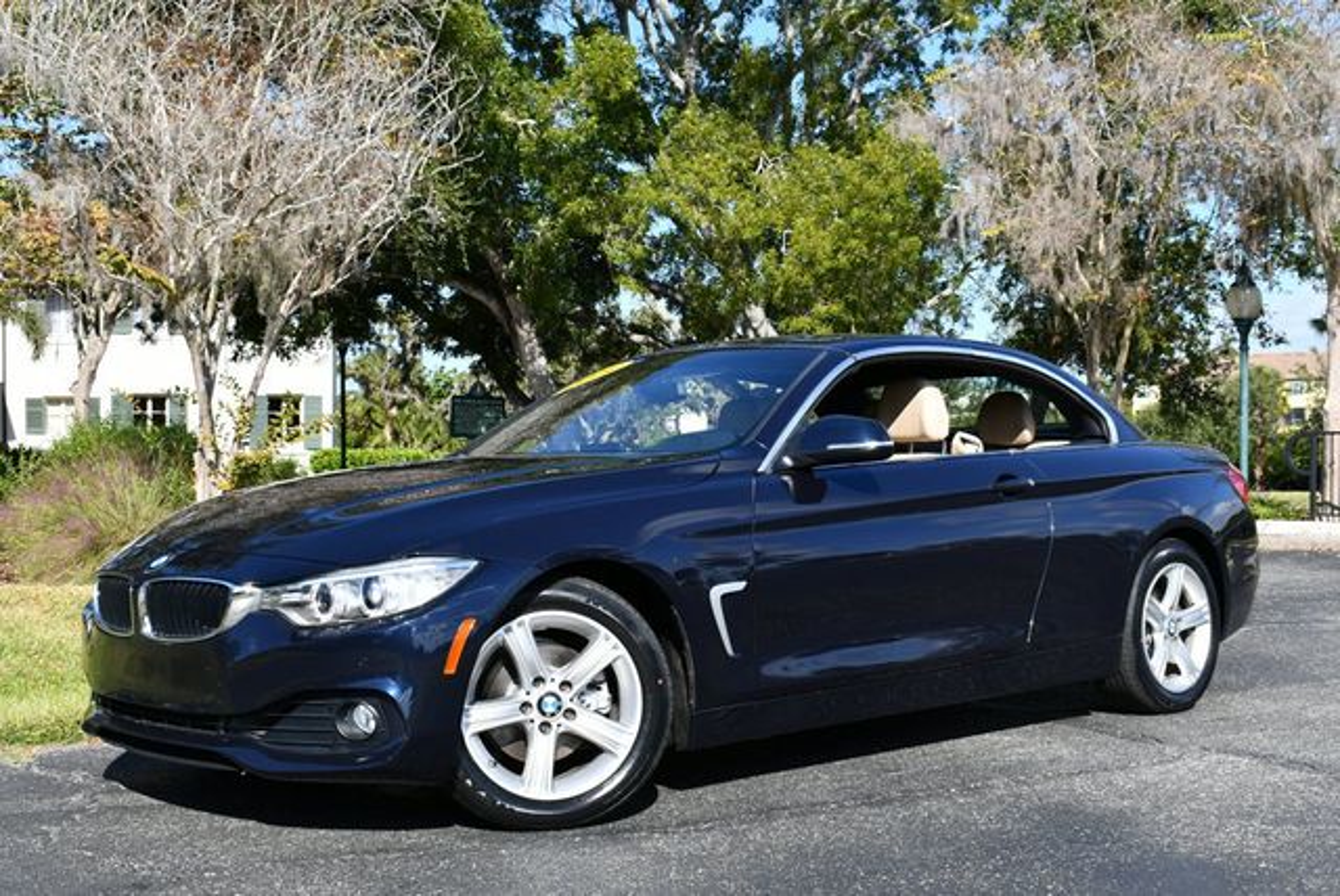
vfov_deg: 28.1
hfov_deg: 41.1
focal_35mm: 48
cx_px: 670
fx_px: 1788
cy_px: 448
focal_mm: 24
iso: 125
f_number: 8
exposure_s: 1/250
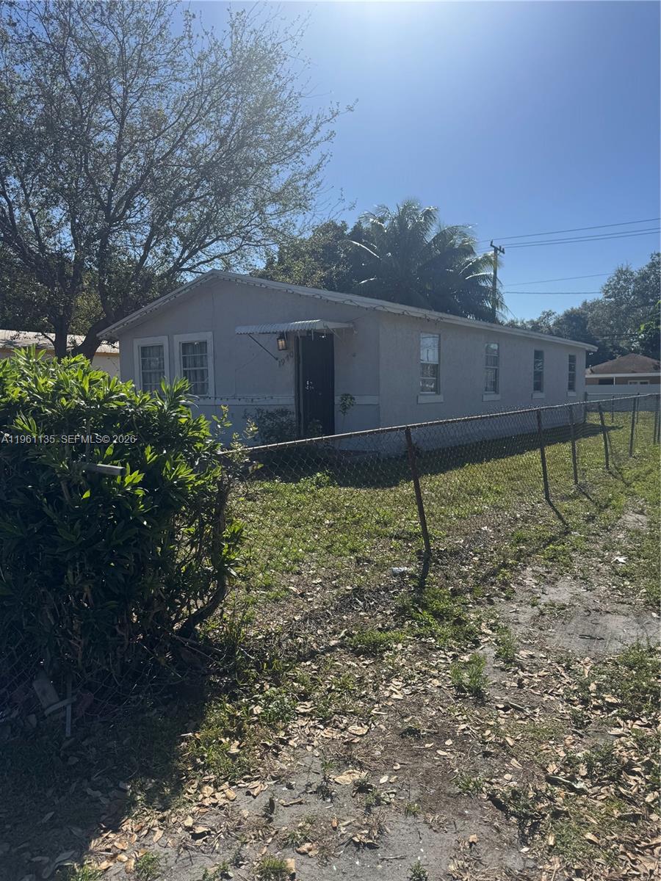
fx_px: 611
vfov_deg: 71.6
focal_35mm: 24
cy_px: 440
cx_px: 330
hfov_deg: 56.8
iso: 80
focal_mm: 6.76
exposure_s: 1/5348
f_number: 1.78
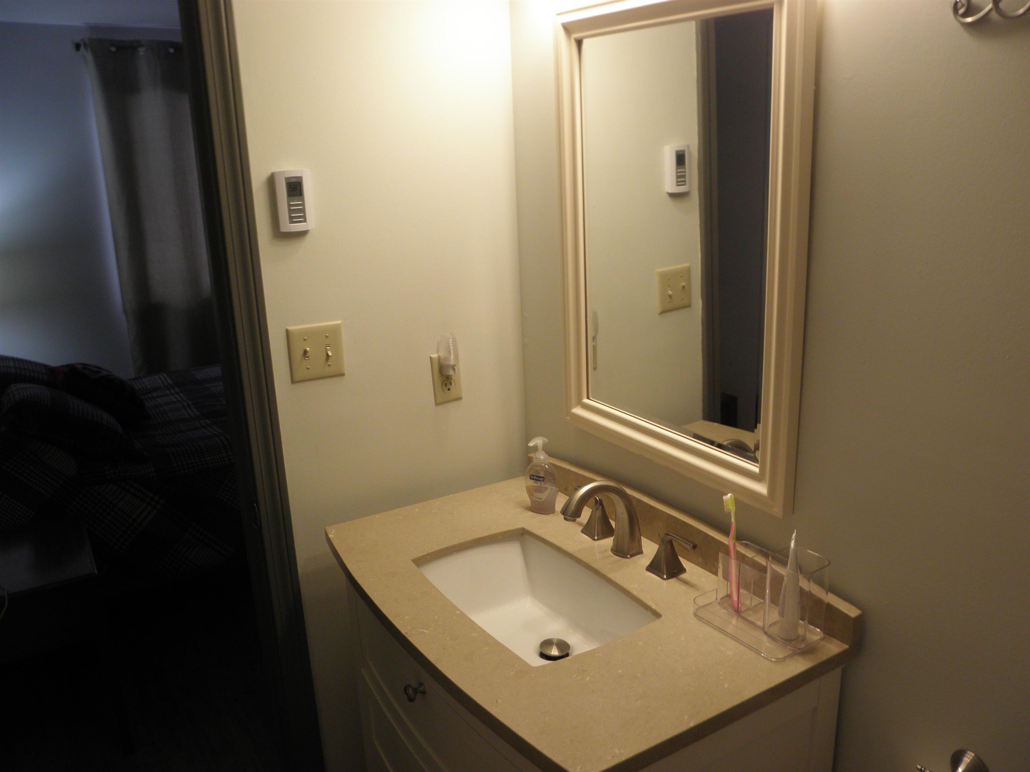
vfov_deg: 48.2
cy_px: 386
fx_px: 863
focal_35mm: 29
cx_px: 515
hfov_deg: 61.7
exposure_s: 1/25
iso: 125
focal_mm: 5.16
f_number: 2.9
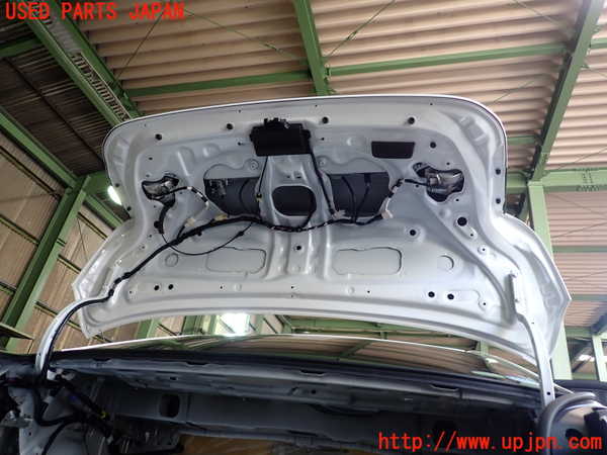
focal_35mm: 25
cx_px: 304
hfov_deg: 69.4
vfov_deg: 54.9
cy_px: 228
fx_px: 438
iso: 200
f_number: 2
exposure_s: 1/80
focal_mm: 4.5
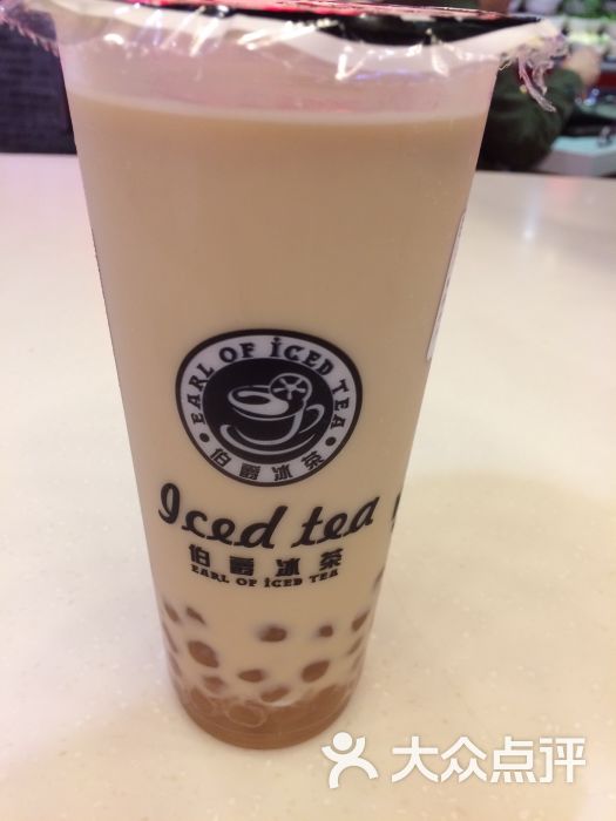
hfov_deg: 48.2
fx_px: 688
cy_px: 410
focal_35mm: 29
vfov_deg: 61.7
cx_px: 308
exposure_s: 1/33
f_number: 2.2
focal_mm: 4.15
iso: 125
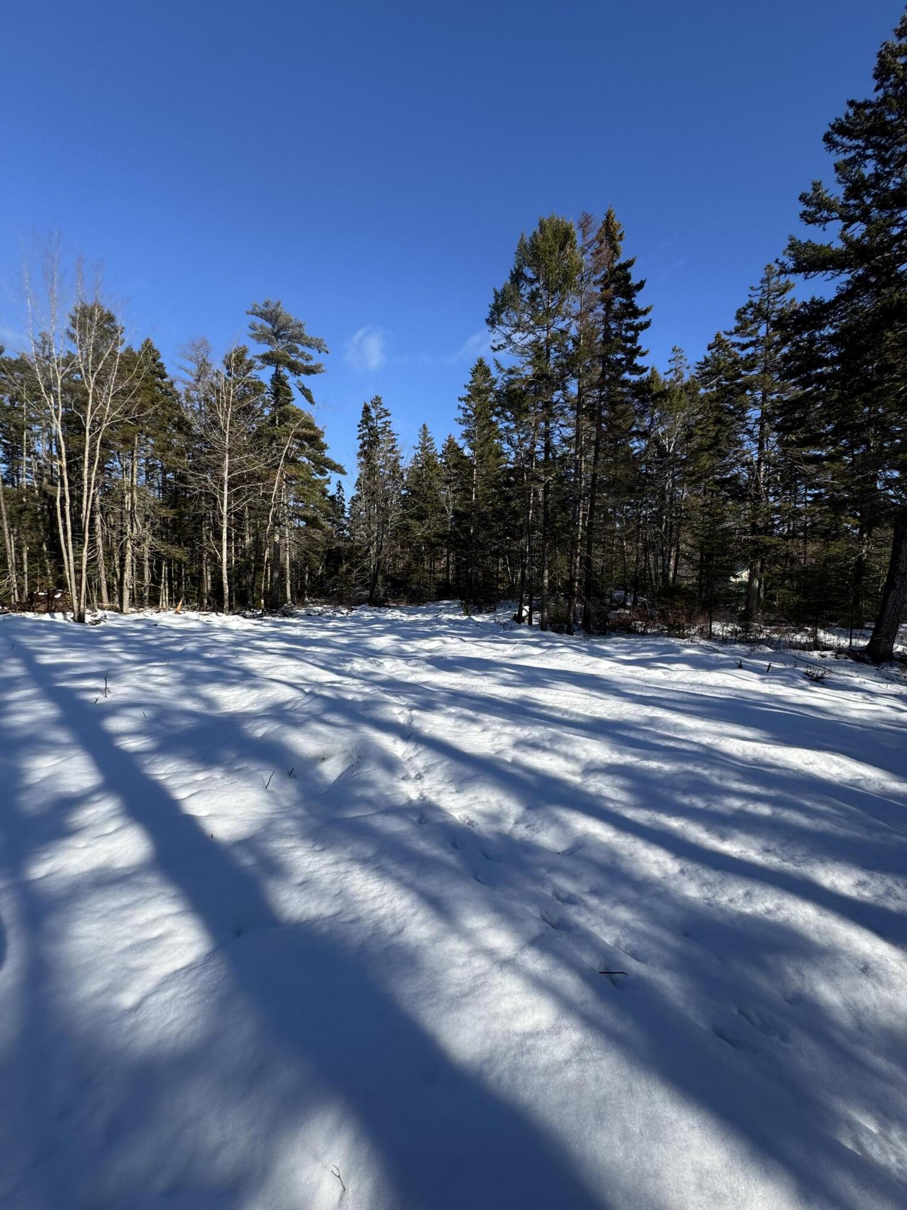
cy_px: 605
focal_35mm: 14
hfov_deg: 85.7
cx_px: 454
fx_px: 489
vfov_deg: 102.1
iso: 50
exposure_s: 1/1748
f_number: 2.2
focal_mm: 2.22
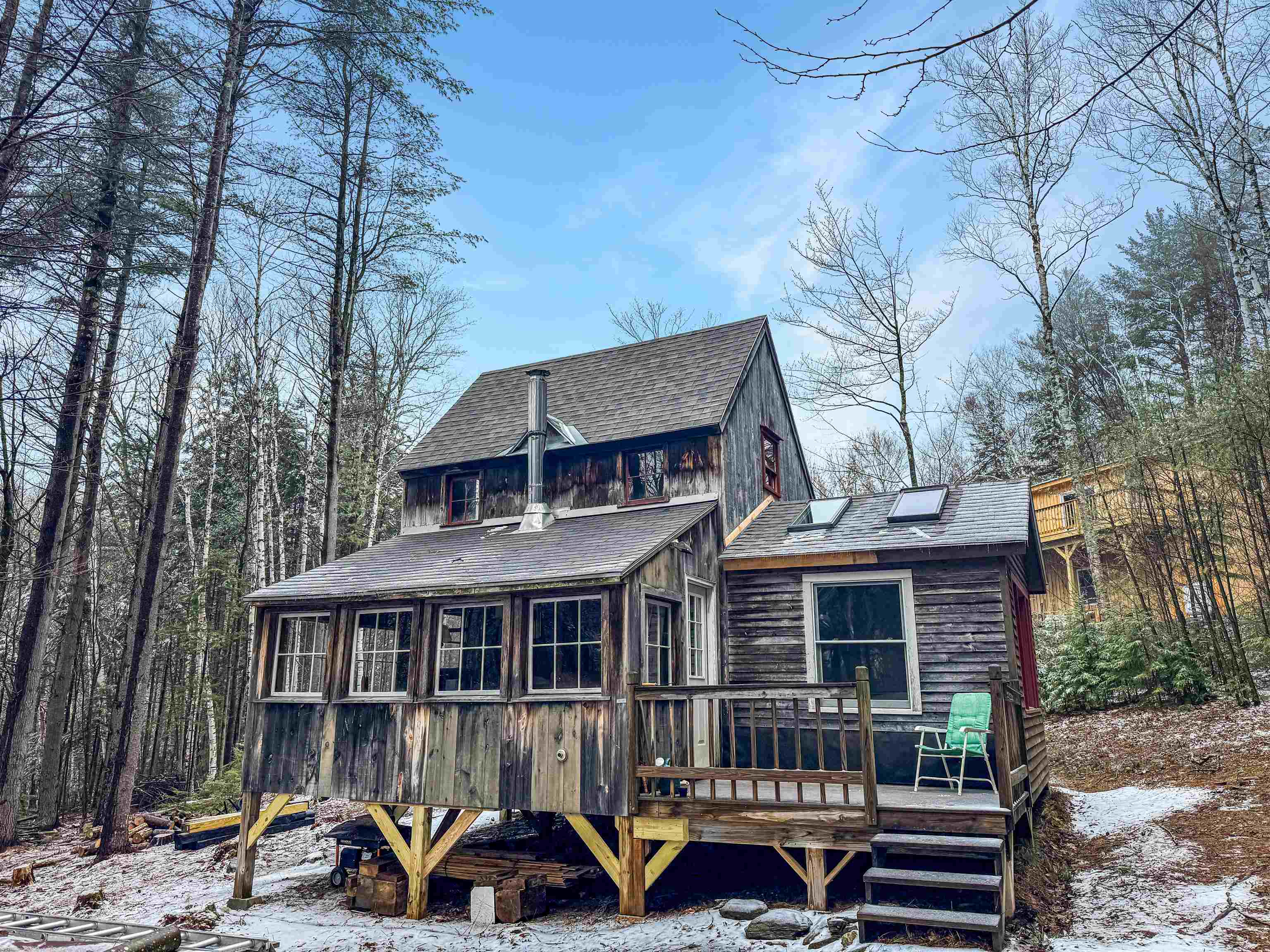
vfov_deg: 56.8
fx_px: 881
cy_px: 476
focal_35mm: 24
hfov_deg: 71.6
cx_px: 635
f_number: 1.8
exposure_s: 1/3600
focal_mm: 6.76
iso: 80
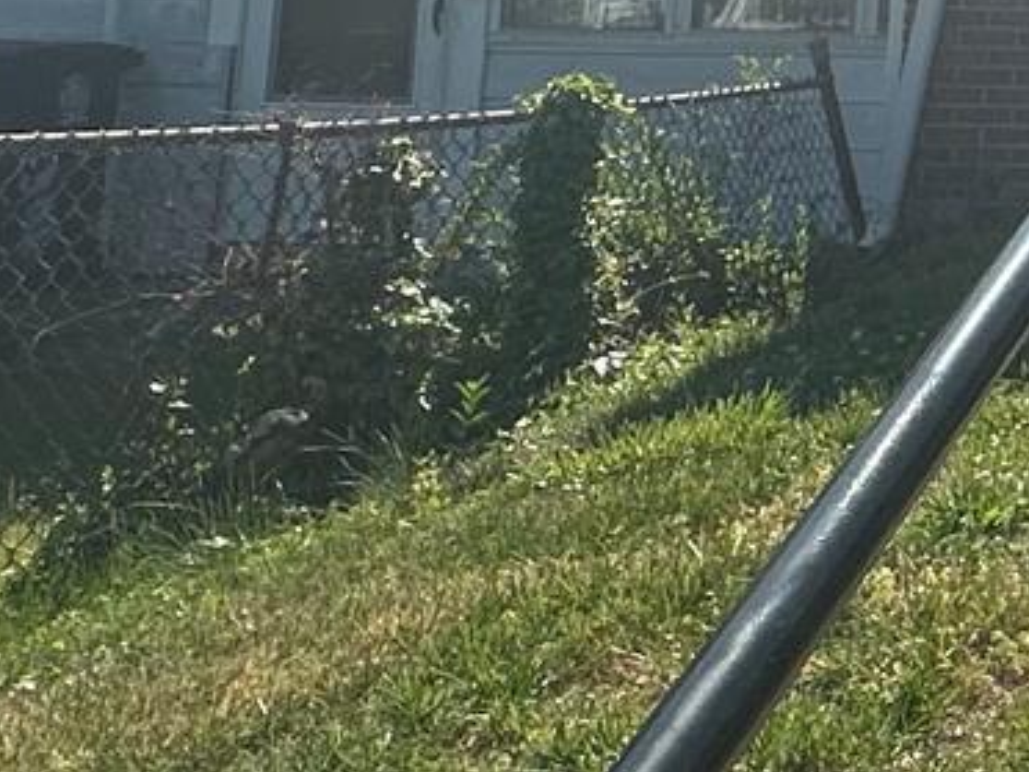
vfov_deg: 17.7
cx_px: 1831
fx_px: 2289
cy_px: -288
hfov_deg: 19.3
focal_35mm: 77
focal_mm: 2.22
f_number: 2.2
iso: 50
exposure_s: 1/2681
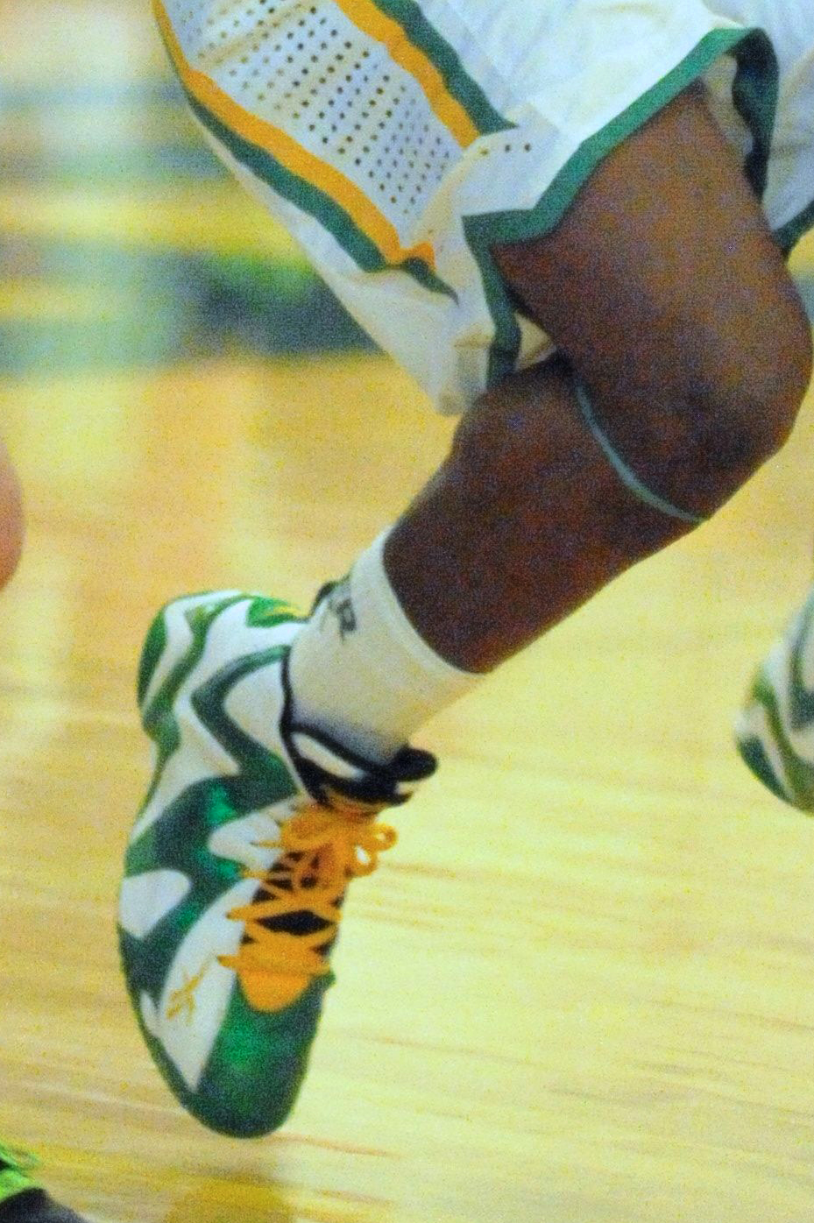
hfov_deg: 3.6
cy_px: -99
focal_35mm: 381
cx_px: -56
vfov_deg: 5.4
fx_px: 12937
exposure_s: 1/800
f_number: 2.8
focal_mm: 125
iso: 25600
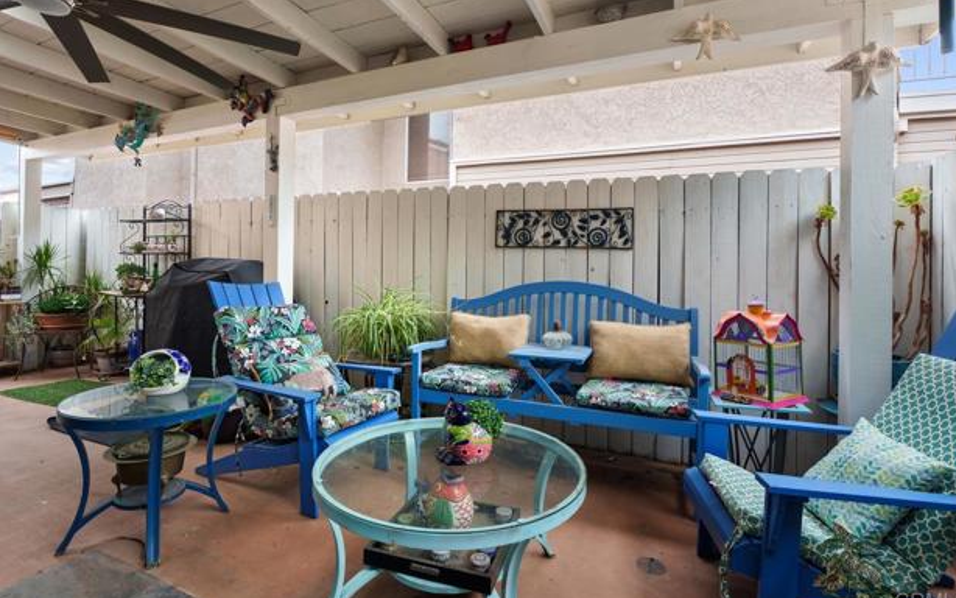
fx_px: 462
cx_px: 472
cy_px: 278
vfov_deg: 65.7
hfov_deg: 91.9
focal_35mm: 18
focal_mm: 16.7
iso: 400
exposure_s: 1/8
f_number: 8
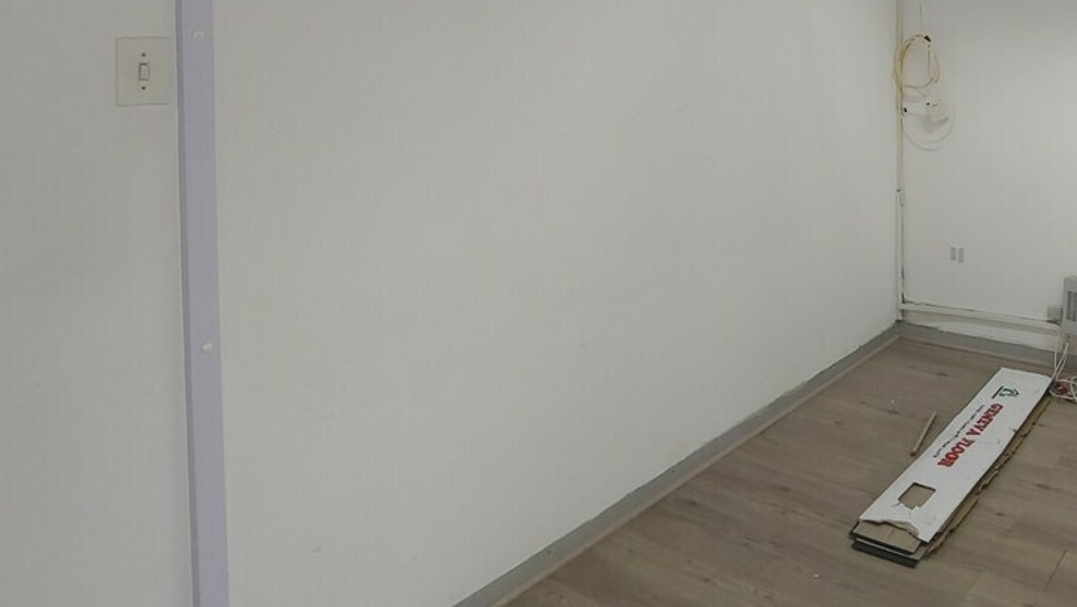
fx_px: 828
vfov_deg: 37.1
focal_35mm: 29
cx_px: 878
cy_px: 37
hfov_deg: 60.2
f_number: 1.9
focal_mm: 2.18
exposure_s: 1/33
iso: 200
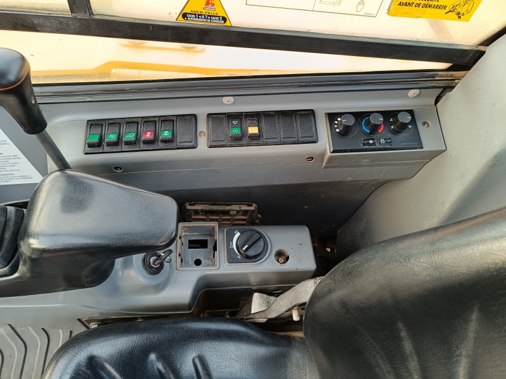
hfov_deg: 71.6
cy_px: 190
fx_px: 351
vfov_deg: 56.8
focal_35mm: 24
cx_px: 253
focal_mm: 5.59
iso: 335
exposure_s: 1/50.1
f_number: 1.88
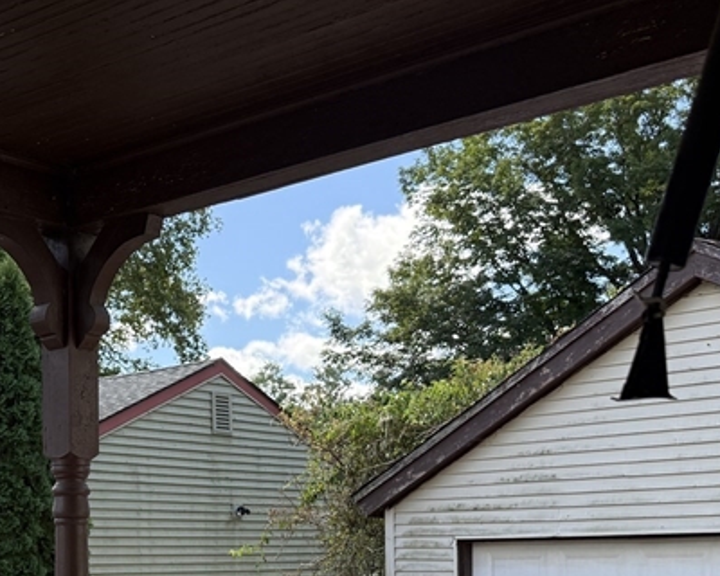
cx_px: 95
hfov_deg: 30.3
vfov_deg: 24.1
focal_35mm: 60
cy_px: 590
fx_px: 1279
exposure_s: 1/805
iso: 100
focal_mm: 6.76
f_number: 1.78
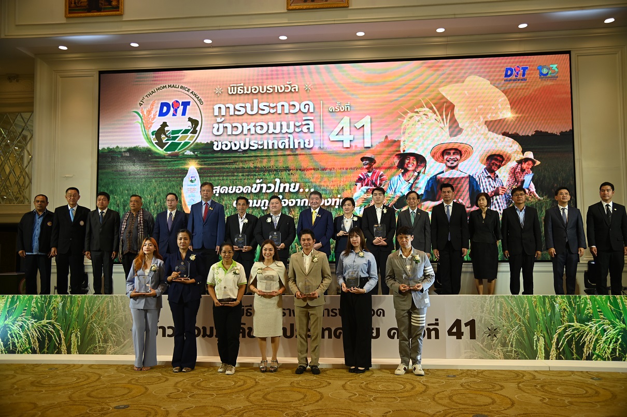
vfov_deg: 42.3
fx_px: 540
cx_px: 314
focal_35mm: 31
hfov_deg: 60.3
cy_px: 208
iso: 450
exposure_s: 1/125
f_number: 4
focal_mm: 31
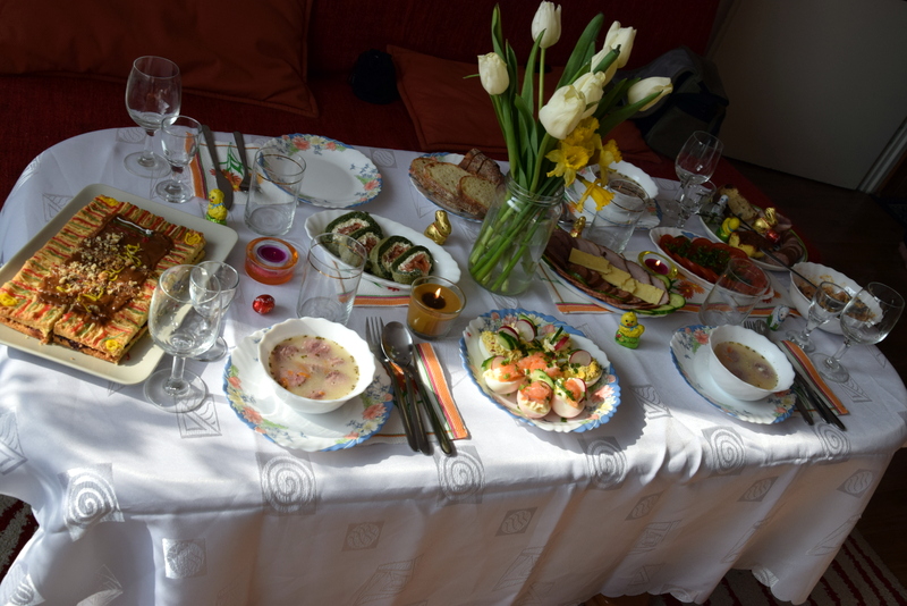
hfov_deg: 53.1
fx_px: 907
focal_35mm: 36
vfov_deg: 36.9
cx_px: 454
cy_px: 303
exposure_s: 1/250
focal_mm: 24
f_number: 8
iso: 360
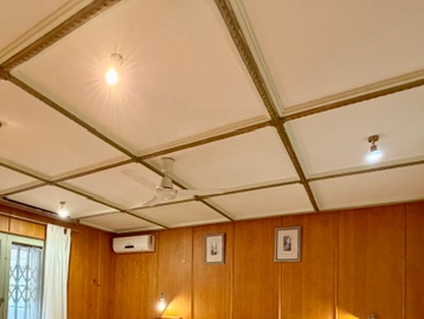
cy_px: 283
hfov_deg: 68.8
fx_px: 306
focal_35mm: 25
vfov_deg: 49.3
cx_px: 174
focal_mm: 2.22
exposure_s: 1/50
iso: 640
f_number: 2.2
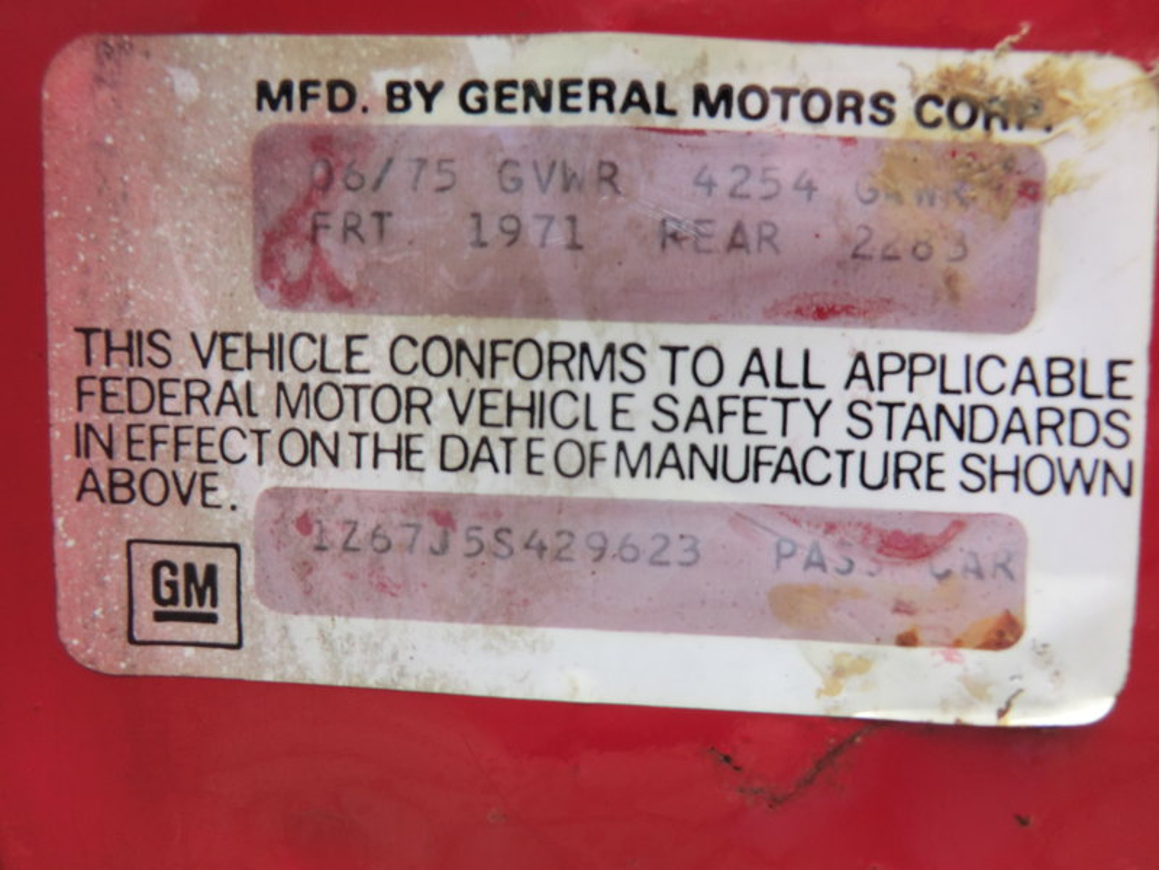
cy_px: 435
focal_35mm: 24
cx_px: 580
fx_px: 804
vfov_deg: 56.8
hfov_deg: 71.6
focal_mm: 4.3
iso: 80
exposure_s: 1/100
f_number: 3.2
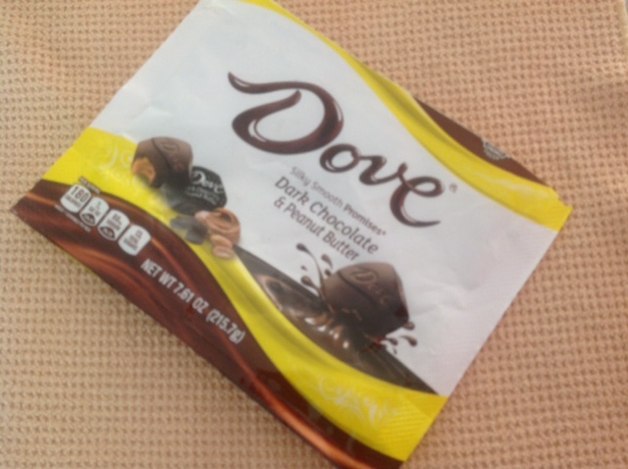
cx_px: 314
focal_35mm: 35
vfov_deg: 40.6
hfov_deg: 52.7
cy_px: 234
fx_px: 634
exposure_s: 1/15
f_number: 2.4
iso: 80
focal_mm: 4.28
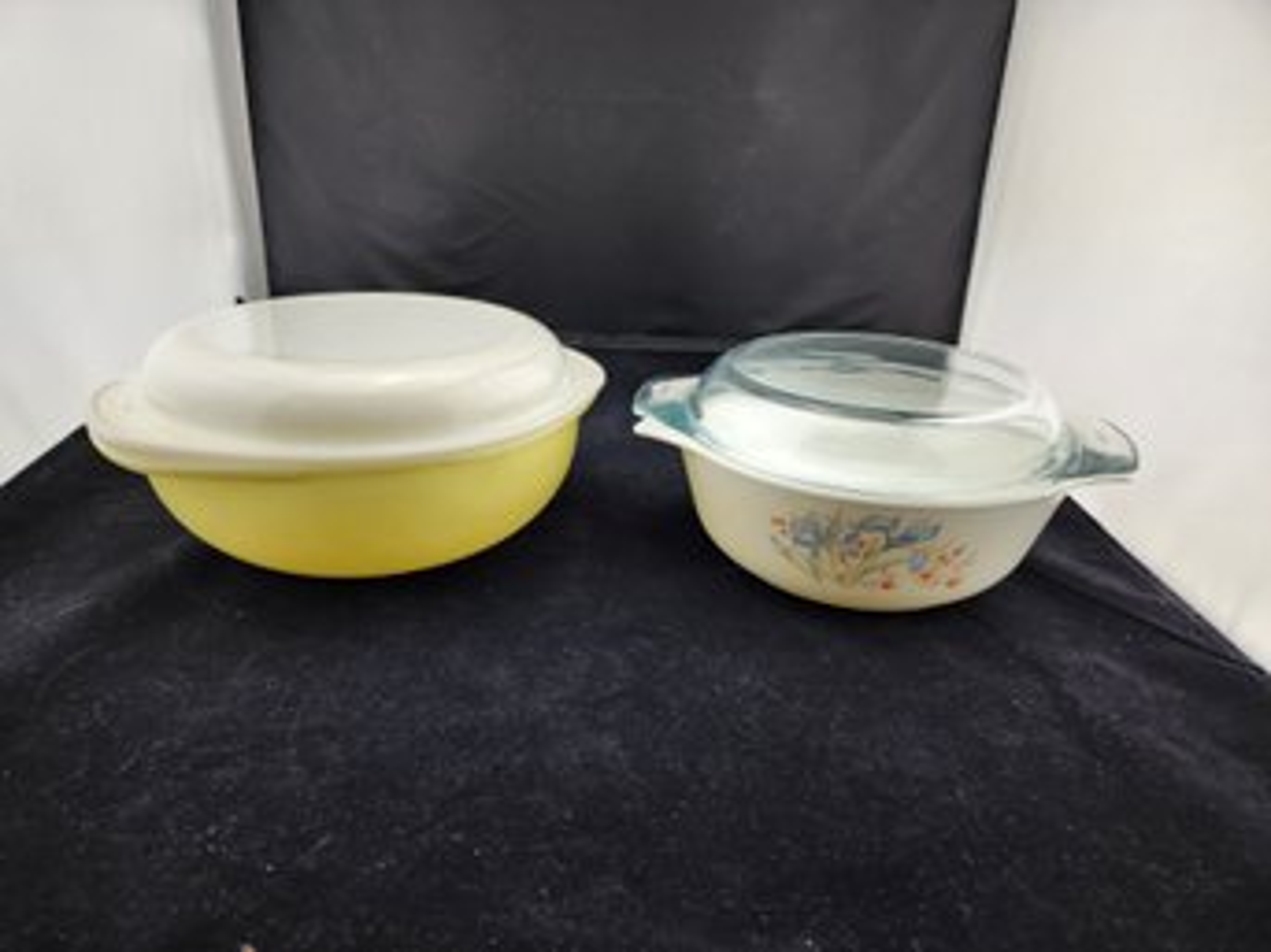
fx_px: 844
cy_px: 476
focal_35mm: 23
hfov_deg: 73.9
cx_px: 636
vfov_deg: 58.8
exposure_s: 1/120
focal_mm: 6.4
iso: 20
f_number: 1.8
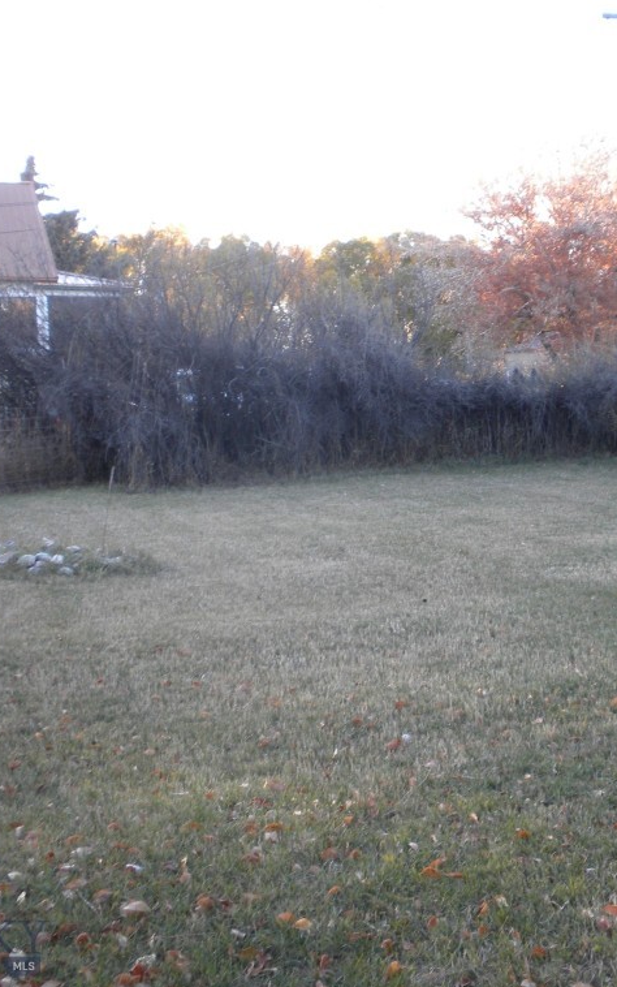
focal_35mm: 53
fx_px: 1425
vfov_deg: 38.2
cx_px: 462
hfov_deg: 24.2
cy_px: 494
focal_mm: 6.6
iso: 77
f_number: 3.5
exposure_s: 1/46.8
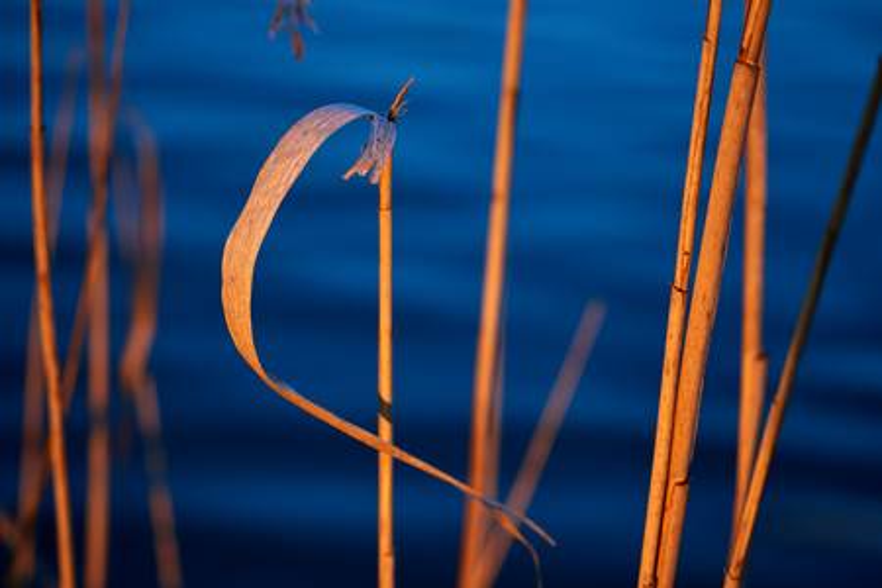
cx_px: 441
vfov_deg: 13.7
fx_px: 2450
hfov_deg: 20.4
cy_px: 294
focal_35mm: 100
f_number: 5.6
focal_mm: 100
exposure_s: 1/250
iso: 250
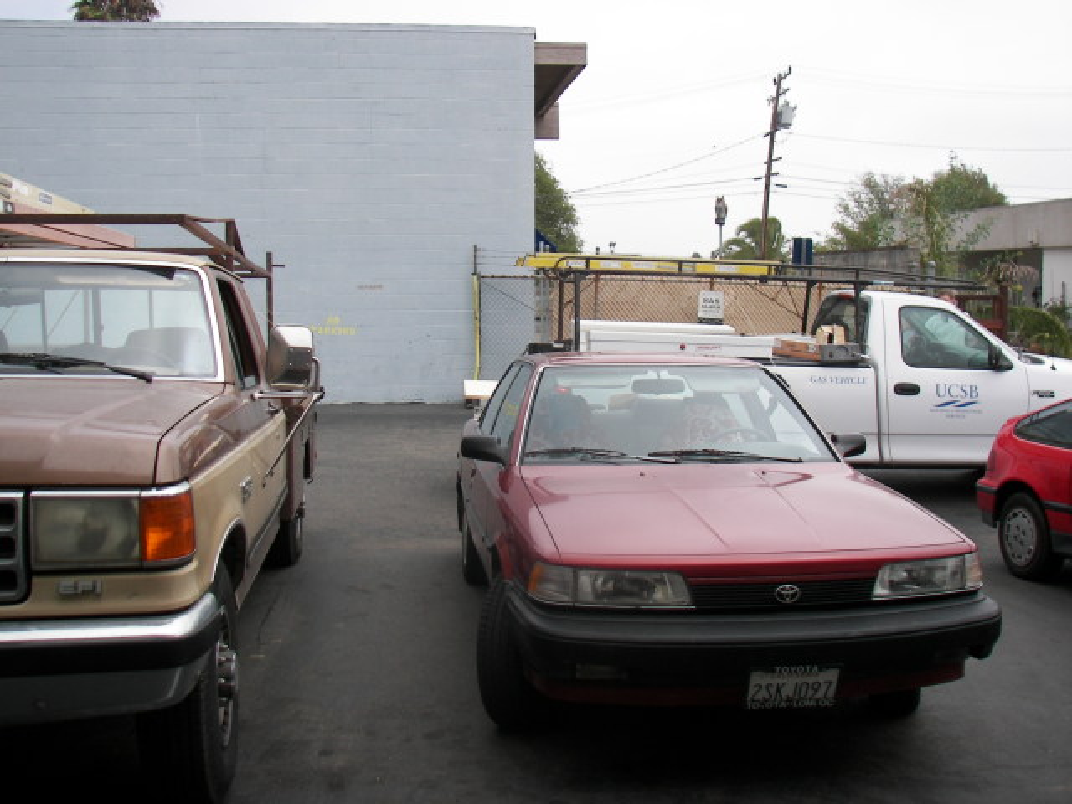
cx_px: 536
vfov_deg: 39.7
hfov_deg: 51.4
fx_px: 1115
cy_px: 402
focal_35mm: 36
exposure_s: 1/800
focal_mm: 6
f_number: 2.8
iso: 50
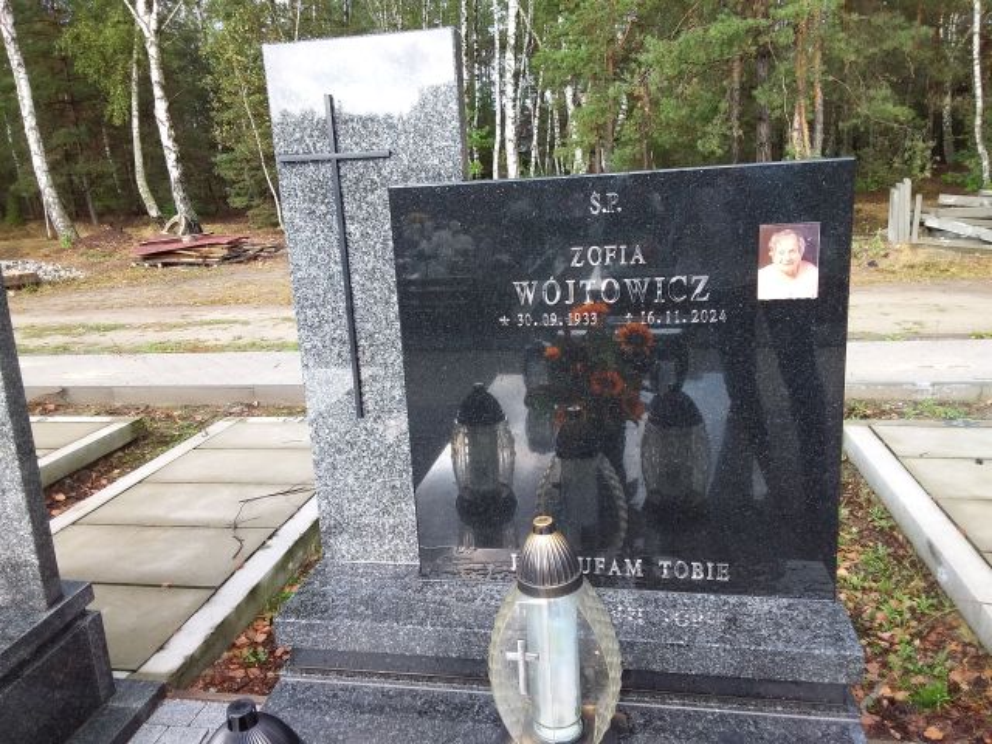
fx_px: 802
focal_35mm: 28
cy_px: 372
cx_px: 496
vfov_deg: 49.7
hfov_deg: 63.4
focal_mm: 2.91
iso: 40
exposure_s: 1/214
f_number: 1.9
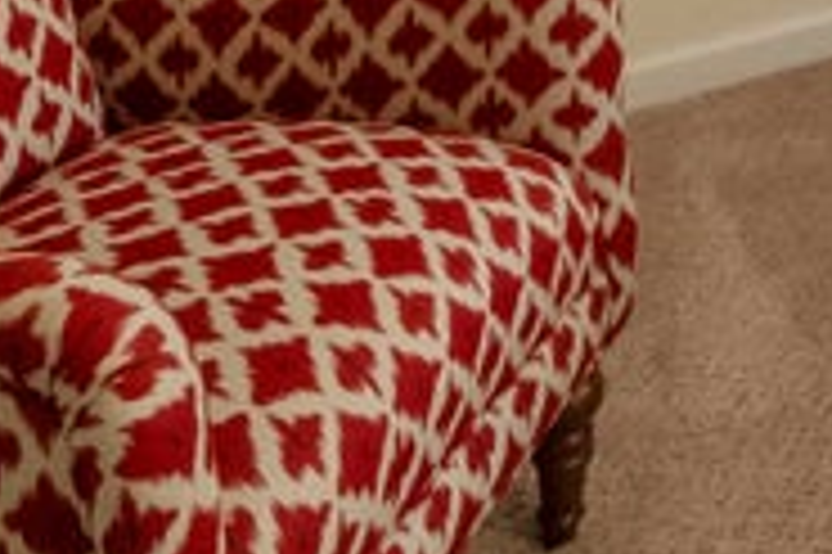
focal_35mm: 78
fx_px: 1801
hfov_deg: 23.2
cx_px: 1070
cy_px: -689
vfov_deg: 13.7
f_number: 8
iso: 800
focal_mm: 10
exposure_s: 1/20
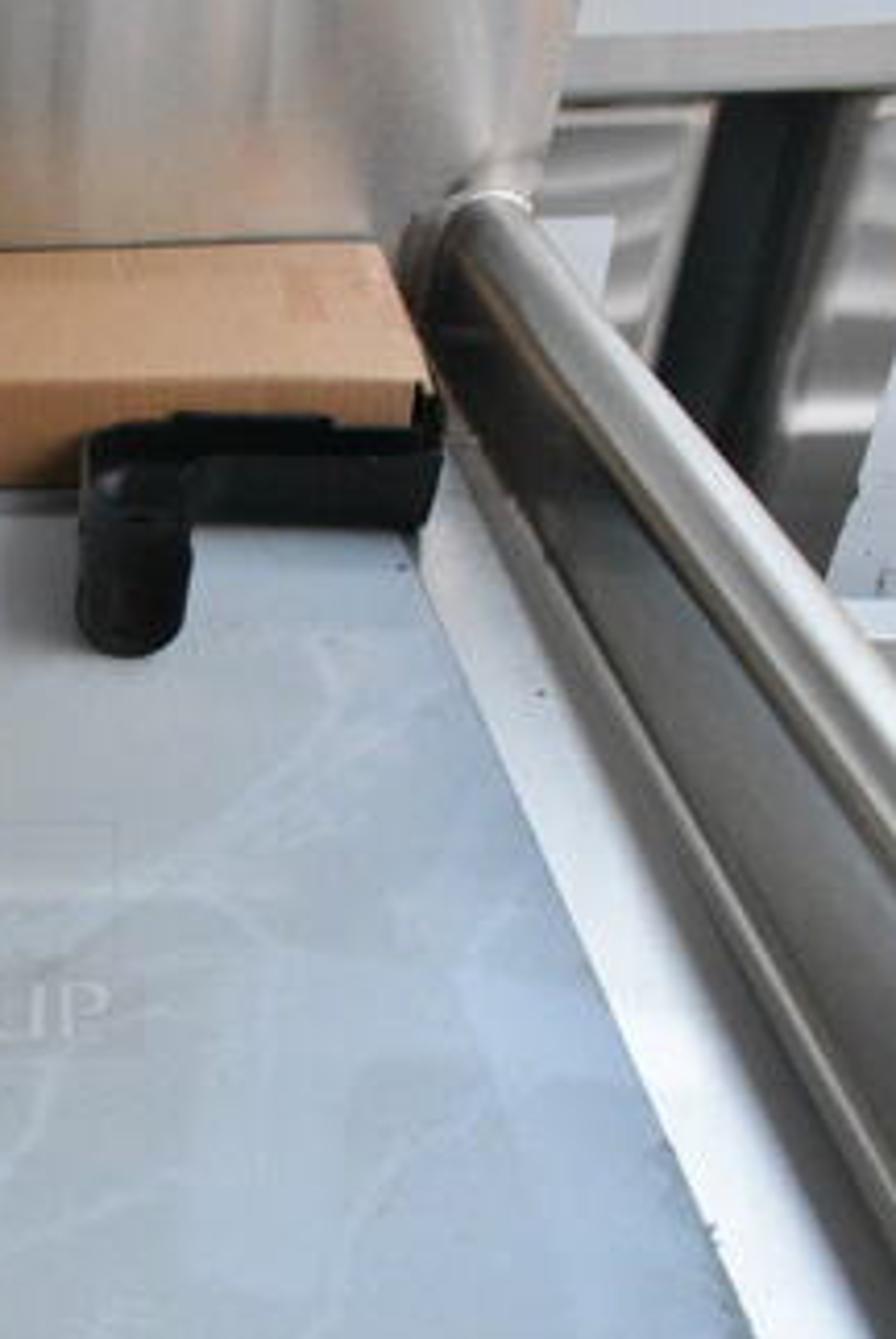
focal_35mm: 51
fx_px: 1900
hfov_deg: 23.1
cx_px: -315
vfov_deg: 38.6
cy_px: 837
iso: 6400
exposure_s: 1/400
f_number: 10
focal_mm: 18
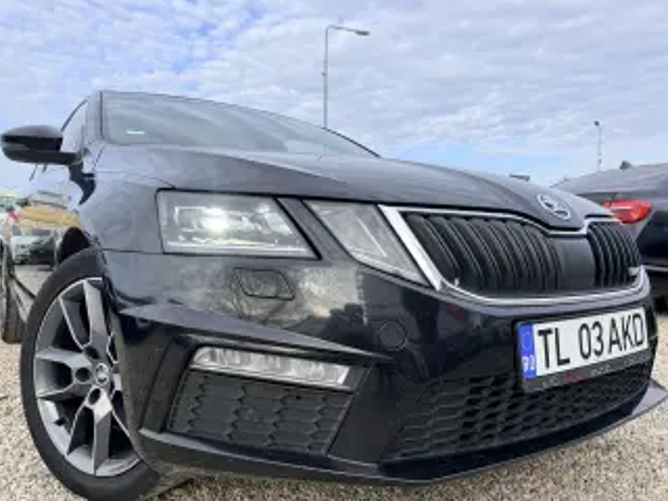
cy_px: 250
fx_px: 521
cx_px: 338
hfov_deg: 65.3
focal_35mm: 27
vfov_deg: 51.4
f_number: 1.78
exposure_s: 1/1385
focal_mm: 6.76
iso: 100
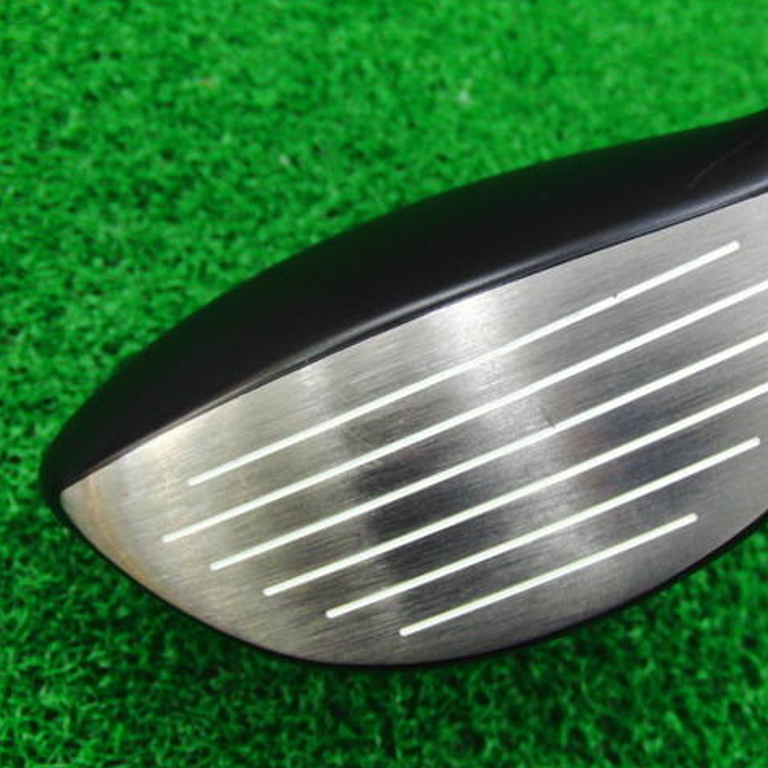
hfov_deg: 37.9
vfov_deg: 38.3
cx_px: 515
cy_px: 382
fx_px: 1104
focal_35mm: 44
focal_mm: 6.42
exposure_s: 1/25
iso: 400
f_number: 3.6
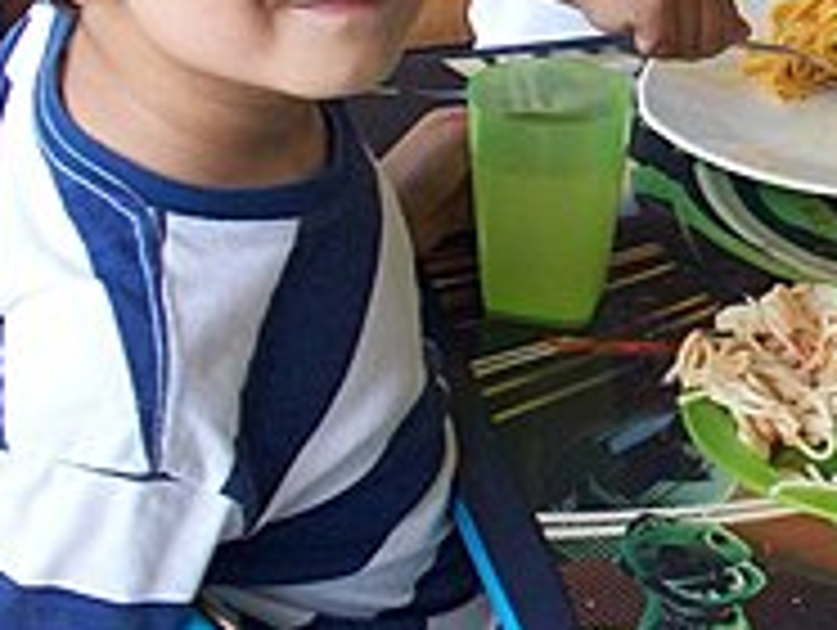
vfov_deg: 11.7
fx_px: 3075
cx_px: 994
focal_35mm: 127
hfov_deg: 15.0
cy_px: 216
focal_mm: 6.2
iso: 80
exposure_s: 1/139
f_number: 2.8
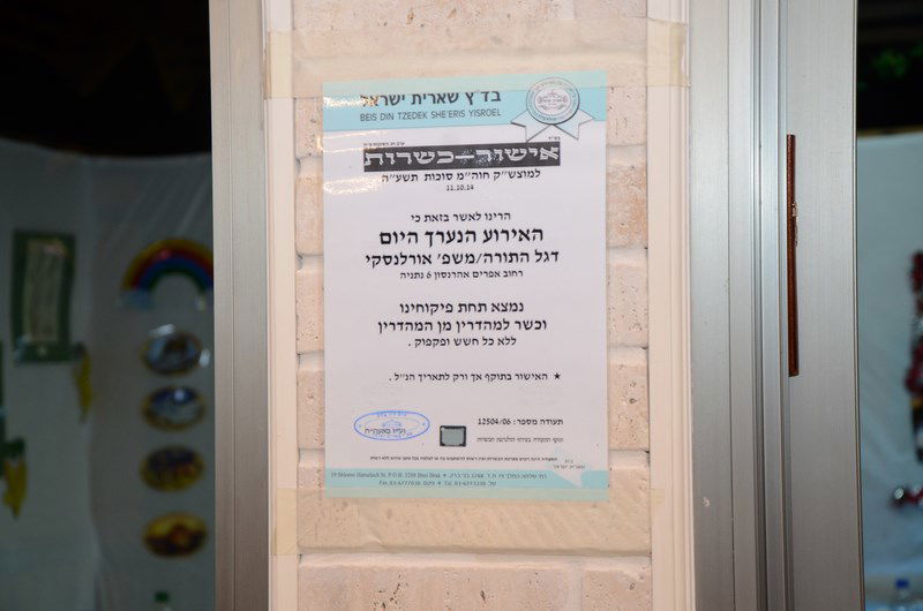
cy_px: 306
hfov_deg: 20.7
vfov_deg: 13.8
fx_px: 2533
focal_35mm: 99
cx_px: 462
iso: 640
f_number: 5.6
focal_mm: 66
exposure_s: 1/60
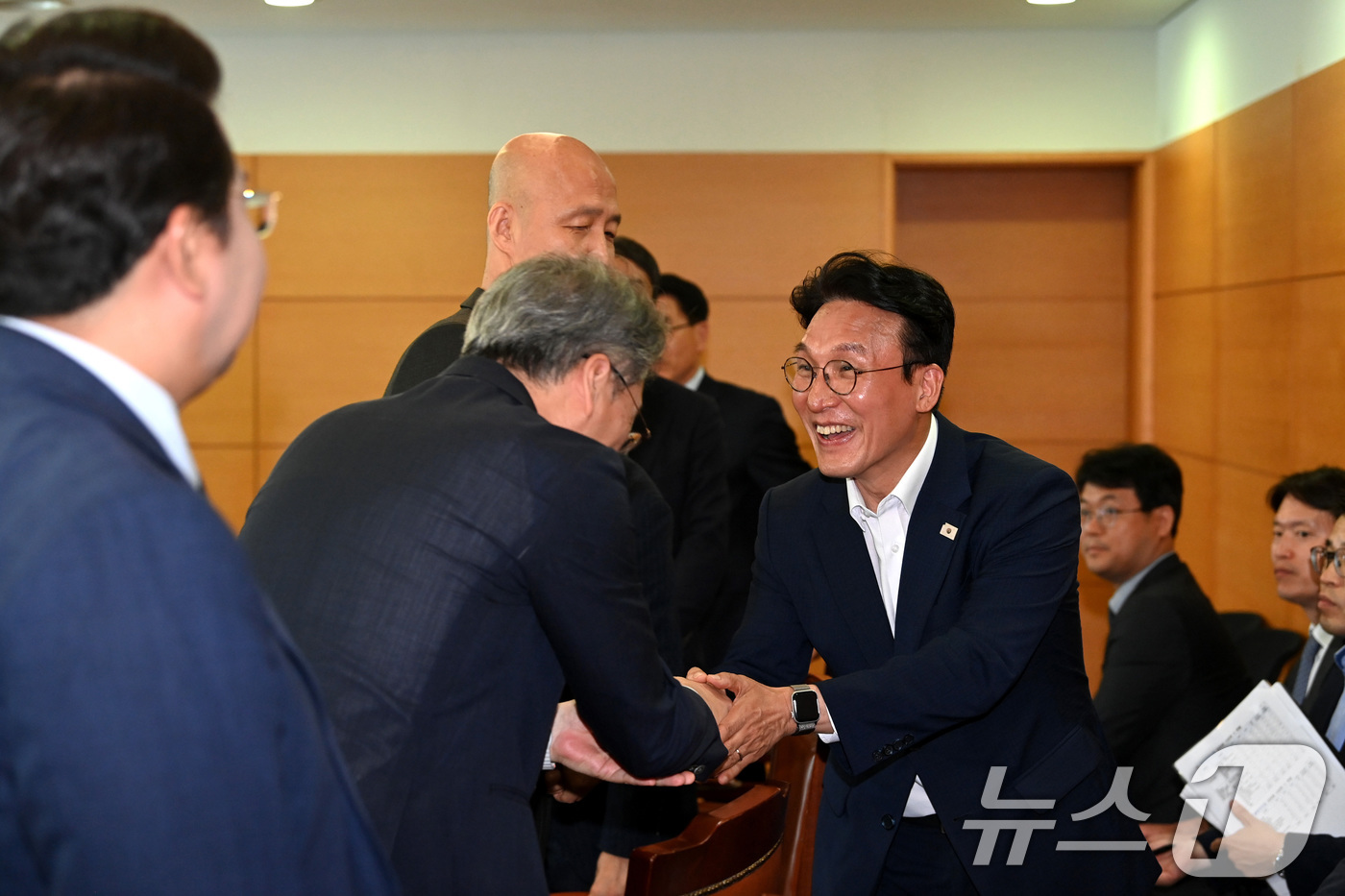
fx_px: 2615
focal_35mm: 70
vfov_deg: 19.5
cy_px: 448
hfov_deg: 28.8
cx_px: 672
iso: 3200
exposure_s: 1/320
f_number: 4
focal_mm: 70
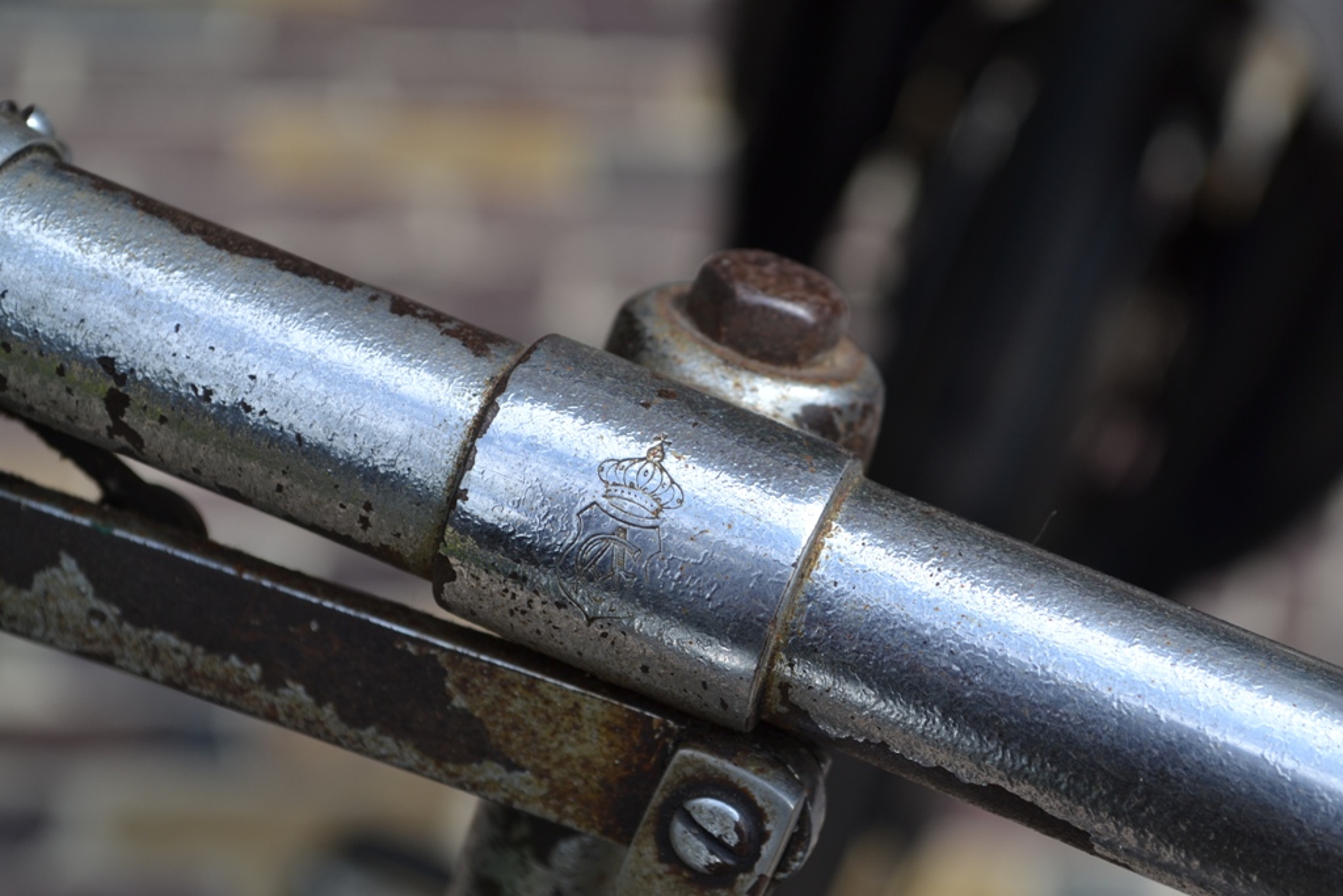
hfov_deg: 24.6
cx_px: 672
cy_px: 448
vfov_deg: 16.6
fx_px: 3078
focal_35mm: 82
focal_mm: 55
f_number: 7.1
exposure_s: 1/200
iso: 100
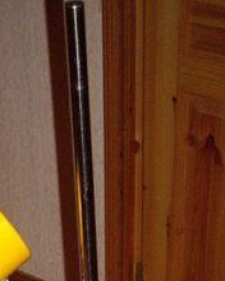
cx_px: 12
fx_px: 899
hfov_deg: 14.1
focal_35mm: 108
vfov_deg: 16.5
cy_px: 393
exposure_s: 1/40
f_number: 2.7
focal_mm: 6.2
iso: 400
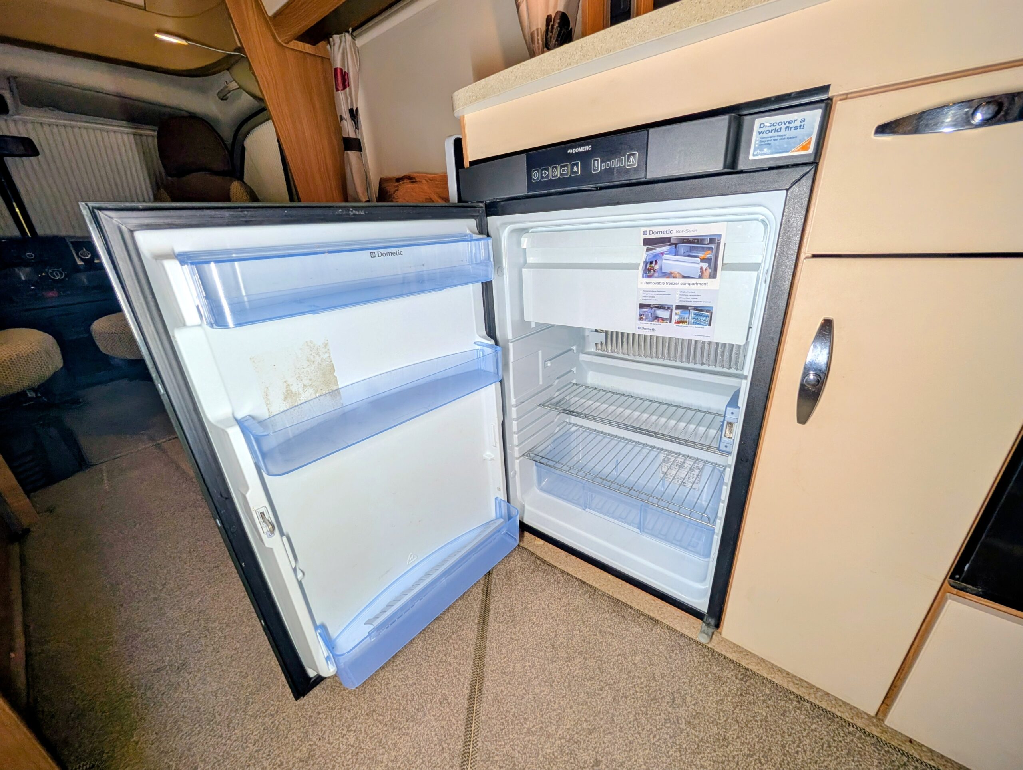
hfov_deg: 110.5
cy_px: 385
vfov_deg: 94.6
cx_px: 512
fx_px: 355
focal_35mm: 12
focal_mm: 2.02
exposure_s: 1/111
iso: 92
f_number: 1.7
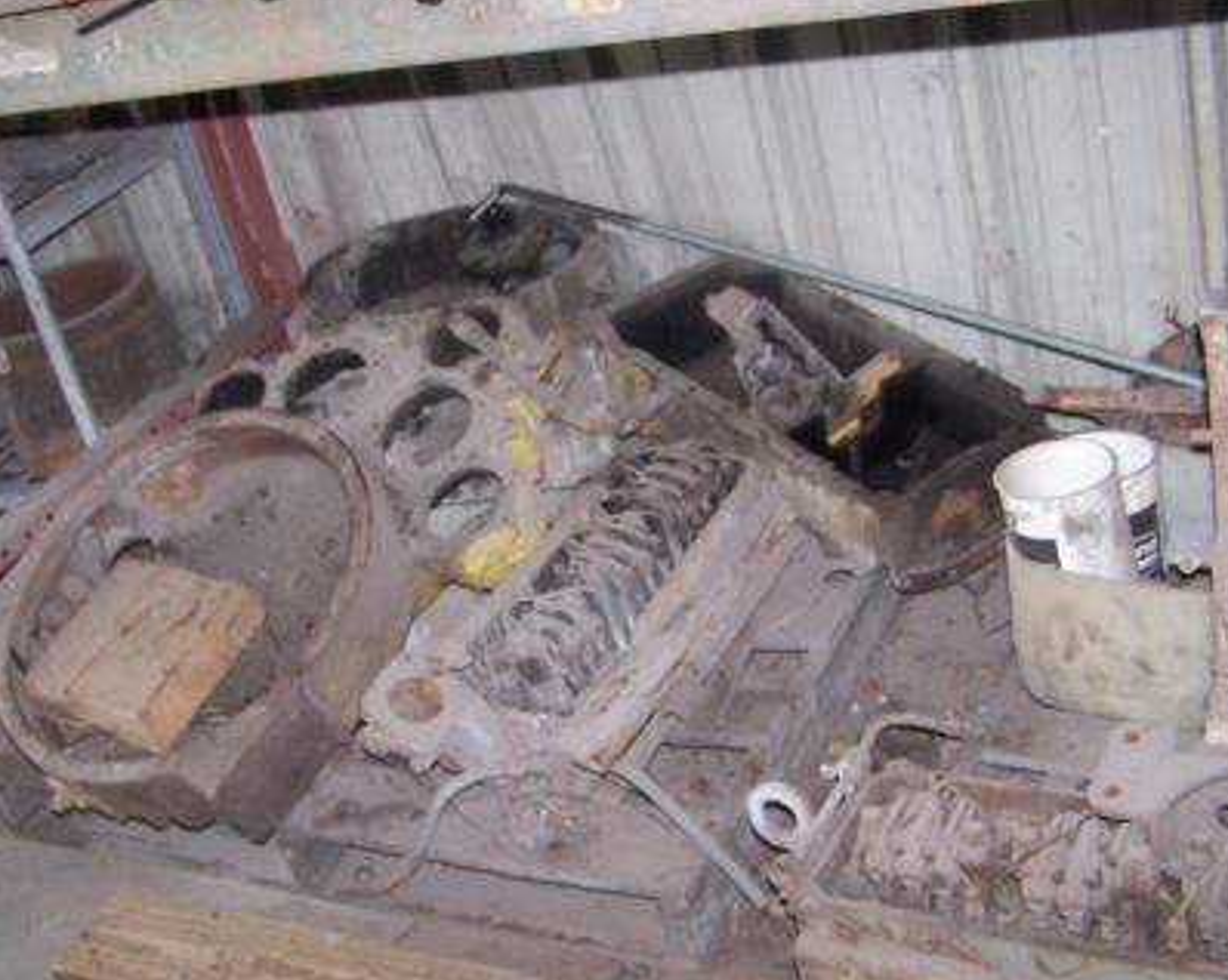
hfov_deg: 39.3
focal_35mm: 47
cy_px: 459
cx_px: 475
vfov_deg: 32.1
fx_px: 1707
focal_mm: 6.3
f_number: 2.8
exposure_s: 1/60
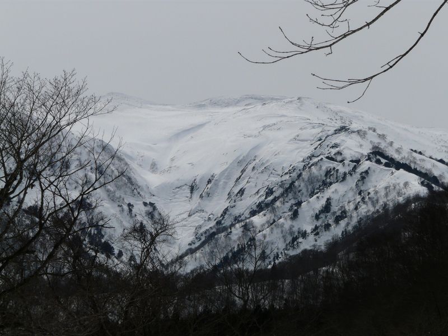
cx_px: 224
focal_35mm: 164
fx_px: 2122
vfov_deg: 9.1
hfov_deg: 12.0
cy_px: 168
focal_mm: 27
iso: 100
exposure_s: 1/1300
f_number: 8
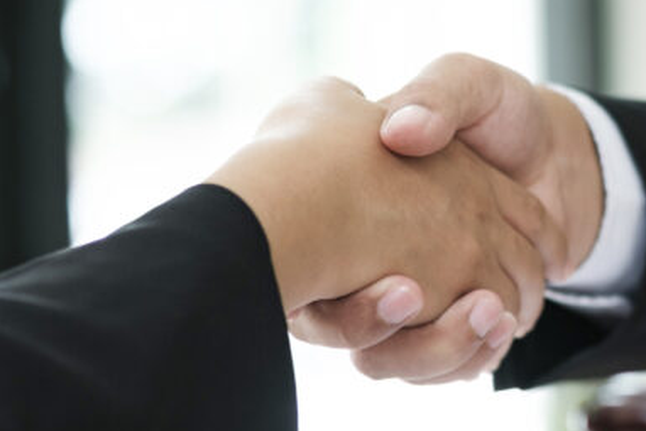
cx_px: 472
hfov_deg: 10.2
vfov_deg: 6.8
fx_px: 3608
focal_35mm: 201
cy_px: 342
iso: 200
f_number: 2
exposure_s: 1/320
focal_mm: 50
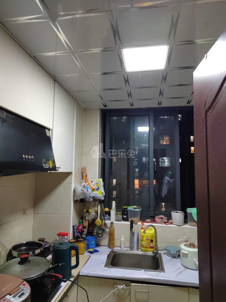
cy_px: 151
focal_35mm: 23
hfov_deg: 58.9
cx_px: 113
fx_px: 200
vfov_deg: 73.9
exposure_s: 1/33.3
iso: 3750
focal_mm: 5.52
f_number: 1.9
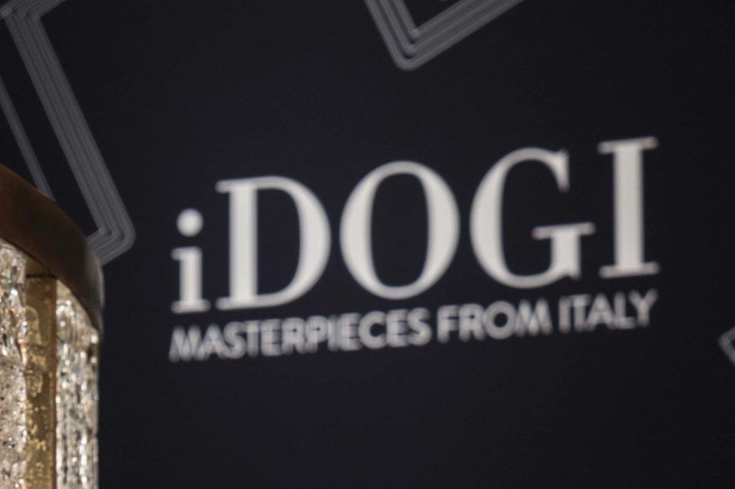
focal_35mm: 178
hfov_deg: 11.4
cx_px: 7
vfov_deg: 7.7
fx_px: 3633
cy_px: 484
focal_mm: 70
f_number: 8
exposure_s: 1/50
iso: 400
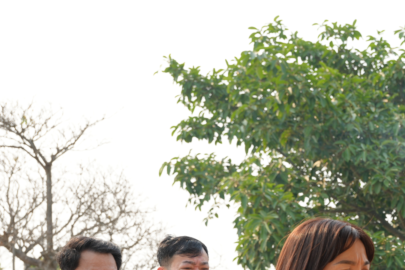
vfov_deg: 16.6
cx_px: 402
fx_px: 889
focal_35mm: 79
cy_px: 311
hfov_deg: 24.5
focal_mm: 34
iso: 100
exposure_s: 1/320
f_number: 4.5
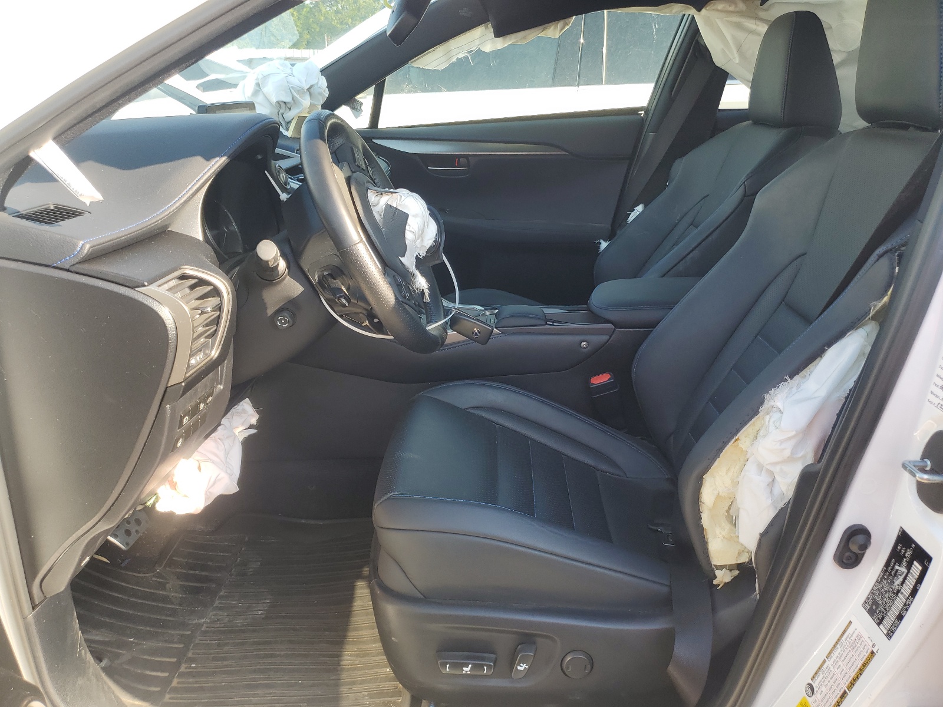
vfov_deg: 53.1
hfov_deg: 67.3
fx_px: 708
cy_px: 354
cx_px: 472
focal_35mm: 26
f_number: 1.5
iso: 50
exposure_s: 1/333
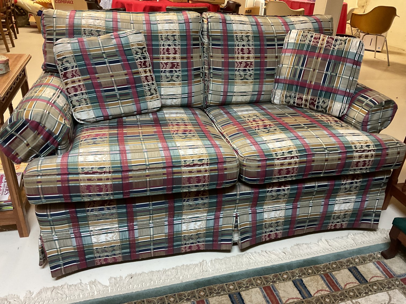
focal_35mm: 29
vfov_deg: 48.2
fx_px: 340
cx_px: 203
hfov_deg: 61.7
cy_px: 152
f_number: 1.8
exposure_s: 1/40
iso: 200
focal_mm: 3
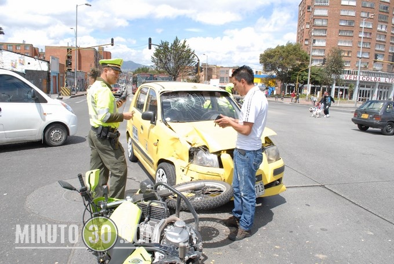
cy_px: 132
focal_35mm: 27
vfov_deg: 48.0
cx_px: 197
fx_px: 296
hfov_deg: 67.3
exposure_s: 1/125
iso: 100
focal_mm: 18
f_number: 8
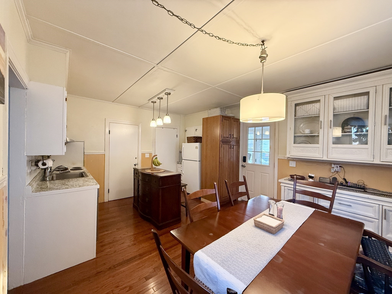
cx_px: 196
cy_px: 147
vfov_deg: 85.7
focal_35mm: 14
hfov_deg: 102.1
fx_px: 159
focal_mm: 2.22
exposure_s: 1/120
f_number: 2.2
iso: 400
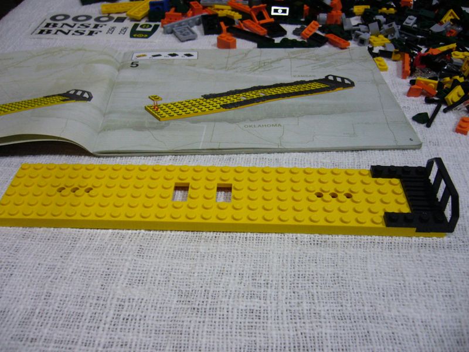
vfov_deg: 40.7
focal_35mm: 35
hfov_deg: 52.6
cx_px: 234
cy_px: 176
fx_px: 474
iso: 200
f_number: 2.8
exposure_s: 1/10
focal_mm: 5.8
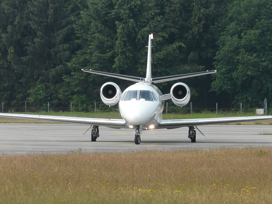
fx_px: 2514
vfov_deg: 4.6
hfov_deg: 6.2
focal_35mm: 320
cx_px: 136
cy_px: 102
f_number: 5.6
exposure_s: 1/320
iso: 100
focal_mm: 52.5
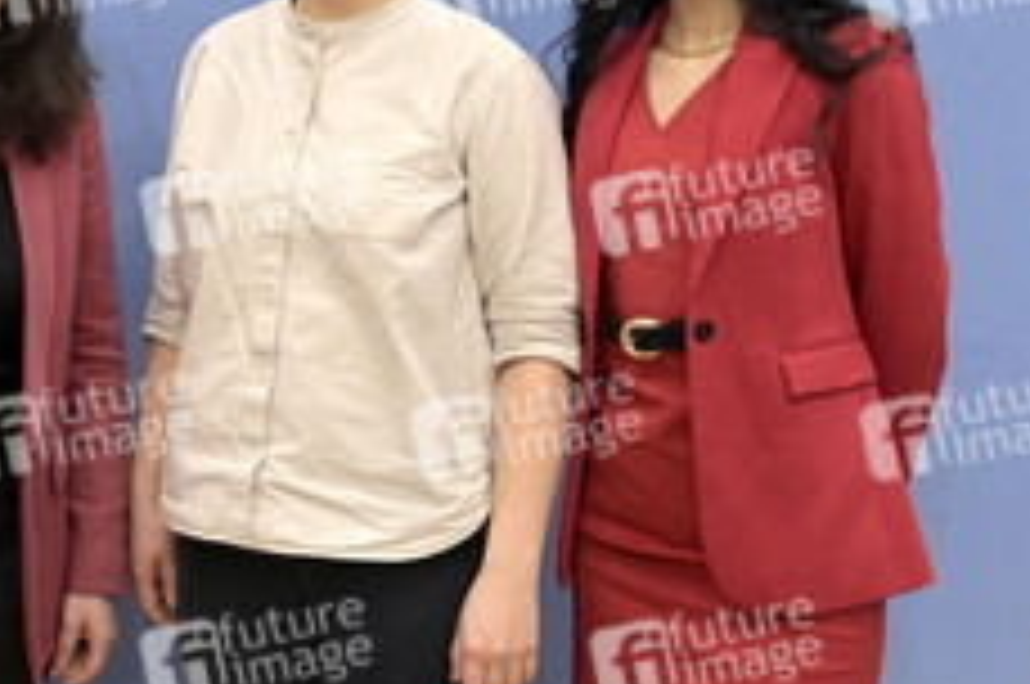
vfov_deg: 19.4
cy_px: 90
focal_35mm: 69
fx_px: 1971
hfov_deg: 28.3
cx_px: 137
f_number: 5.6
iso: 5000
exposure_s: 1/320
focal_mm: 35
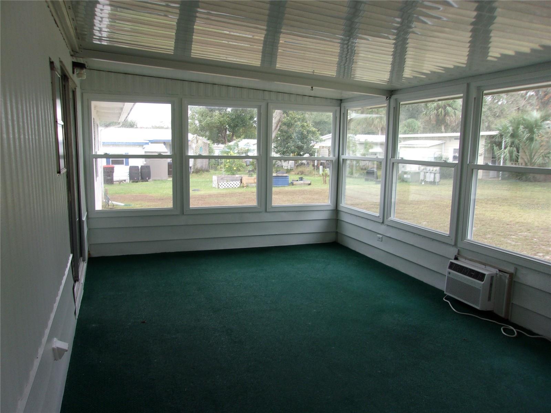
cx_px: 276
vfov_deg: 51.4
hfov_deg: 65.3
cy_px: 206
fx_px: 430
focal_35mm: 27
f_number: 3
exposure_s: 1/50
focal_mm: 4.9
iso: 80
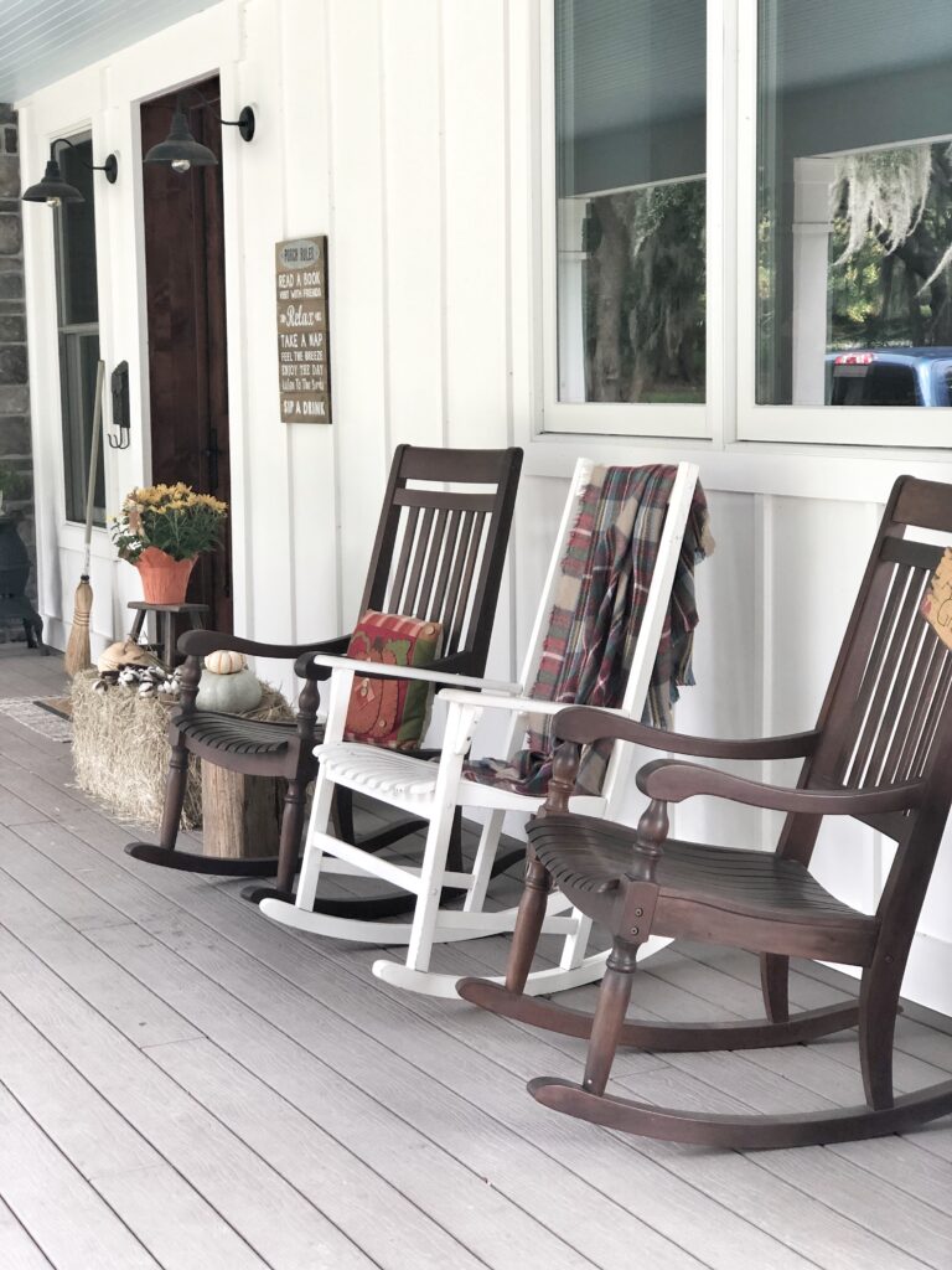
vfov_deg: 33.8
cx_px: 476
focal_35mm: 57
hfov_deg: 25.7
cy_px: 635
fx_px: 2090
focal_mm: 6.6
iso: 25
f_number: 2.8
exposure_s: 1/30
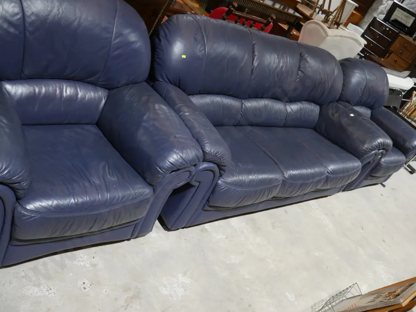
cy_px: 151
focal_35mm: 30
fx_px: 361
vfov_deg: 46.8
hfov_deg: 59.9
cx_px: 205
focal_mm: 14
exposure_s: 1/60
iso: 400
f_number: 3.5
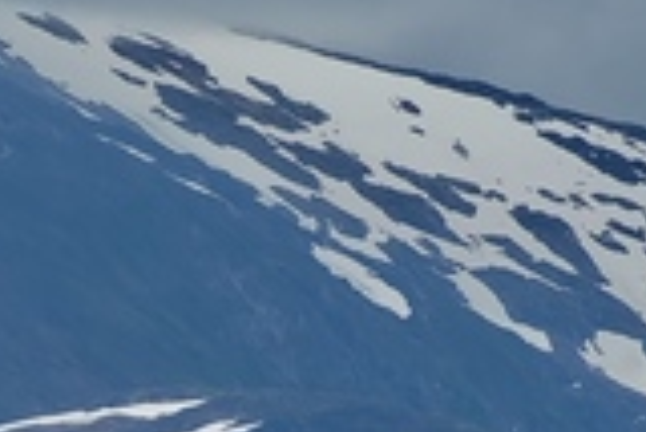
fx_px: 34502
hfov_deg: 1.1
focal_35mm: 1921
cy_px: 388
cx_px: -77
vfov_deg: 0.7
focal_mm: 240
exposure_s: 1/500
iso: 100
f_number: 7.1
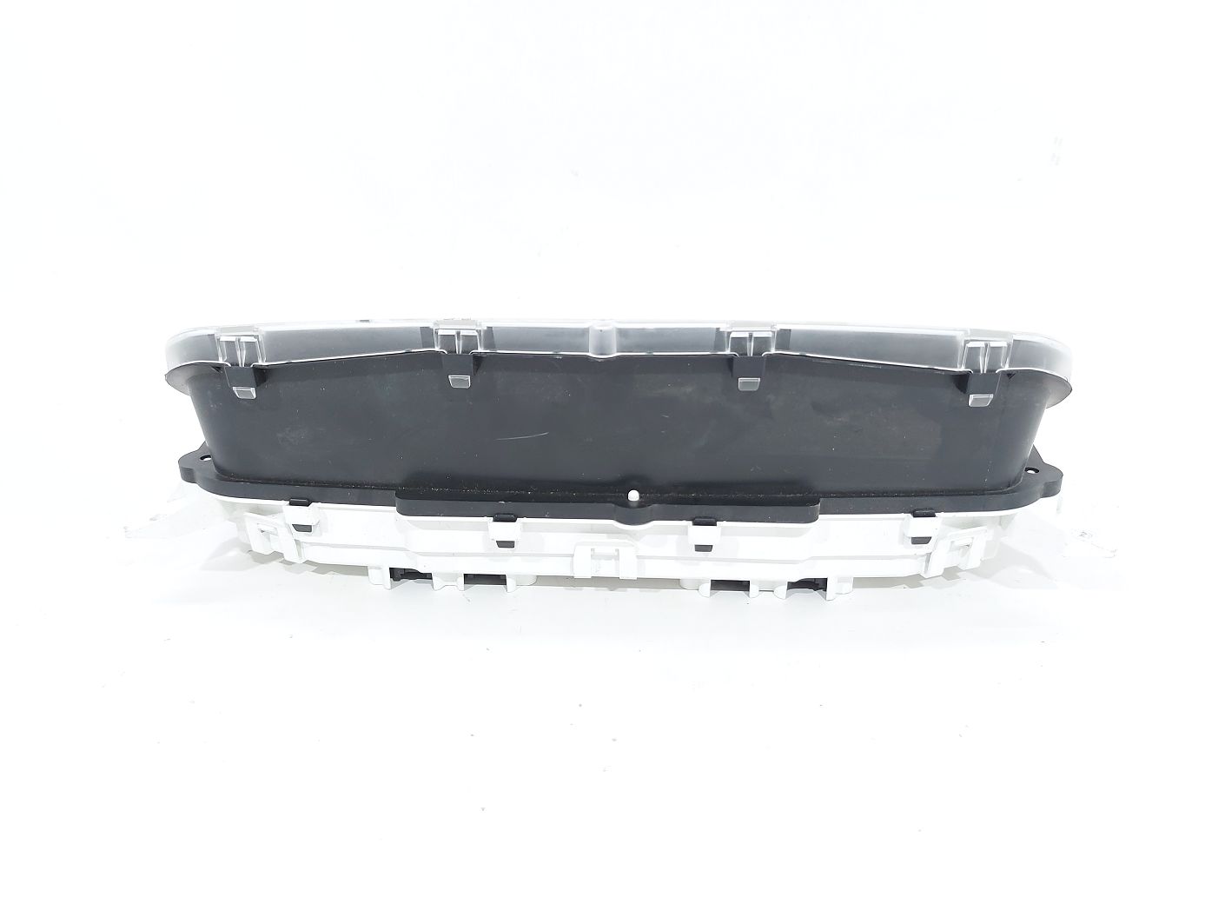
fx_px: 835
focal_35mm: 24
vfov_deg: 56.8
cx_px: 602
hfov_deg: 71.6
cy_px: 452
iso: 100
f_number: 1.8
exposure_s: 1/50
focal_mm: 5.23
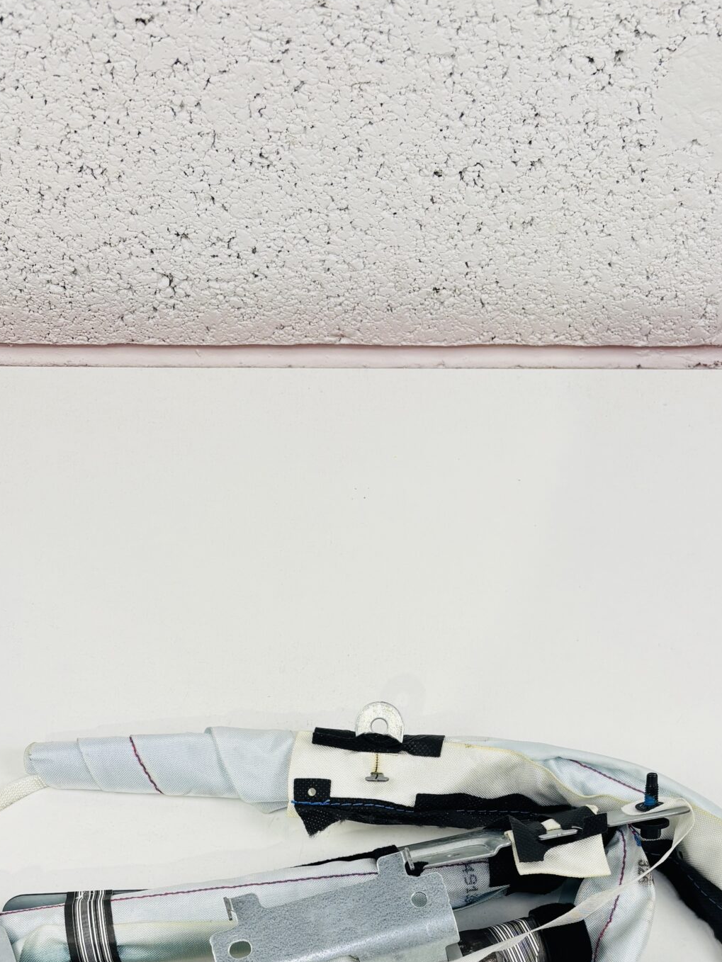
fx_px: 1362
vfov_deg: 36.2
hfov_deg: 29.7
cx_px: 386
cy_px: 885
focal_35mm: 49
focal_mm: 5.96
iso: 50
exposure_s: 1/100
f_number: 1.6
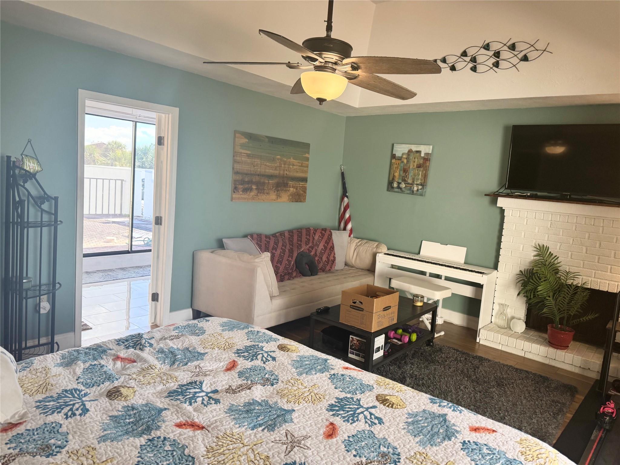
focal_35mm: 24
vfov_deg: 56.8
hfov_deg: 71.6
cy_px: 232
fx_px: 430
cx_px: 310
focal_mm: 6.76
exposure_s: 1/60
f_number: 1.78
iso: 125
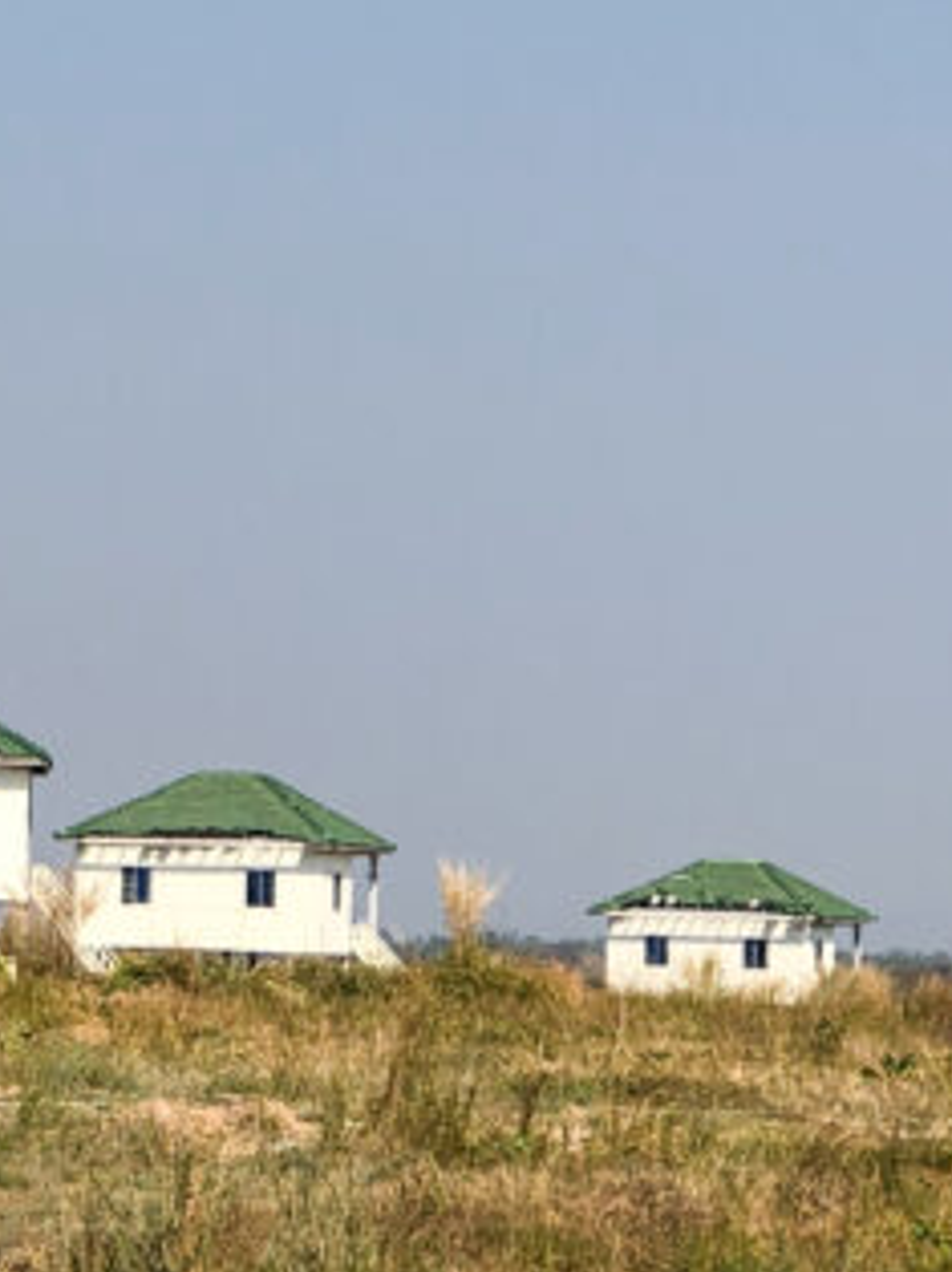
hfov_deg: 7.9
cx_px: -284
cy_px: 81
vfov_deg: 10.6
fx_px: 6830
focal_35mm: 186
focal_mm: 6.6
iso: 20
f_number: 2.8
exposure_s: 1/1050
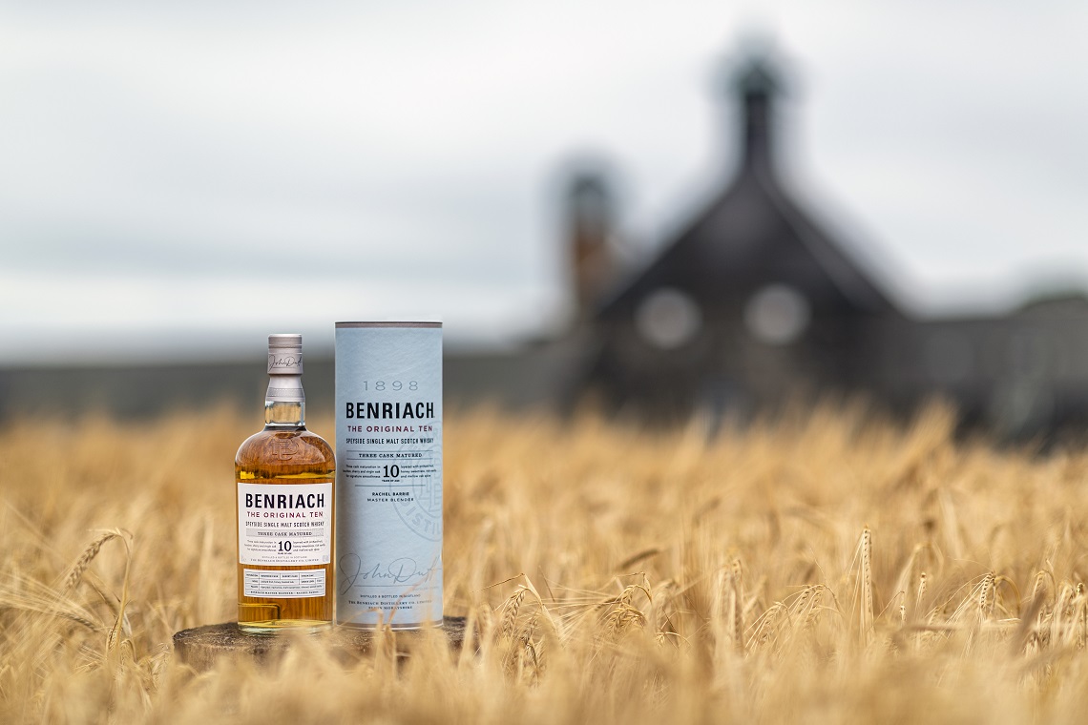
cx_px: 544
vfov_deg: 16.1
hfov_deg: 23.9
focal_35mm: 85
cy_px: 362
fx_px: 2569
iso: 64
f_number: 2
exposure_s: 1/1000
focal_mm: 85
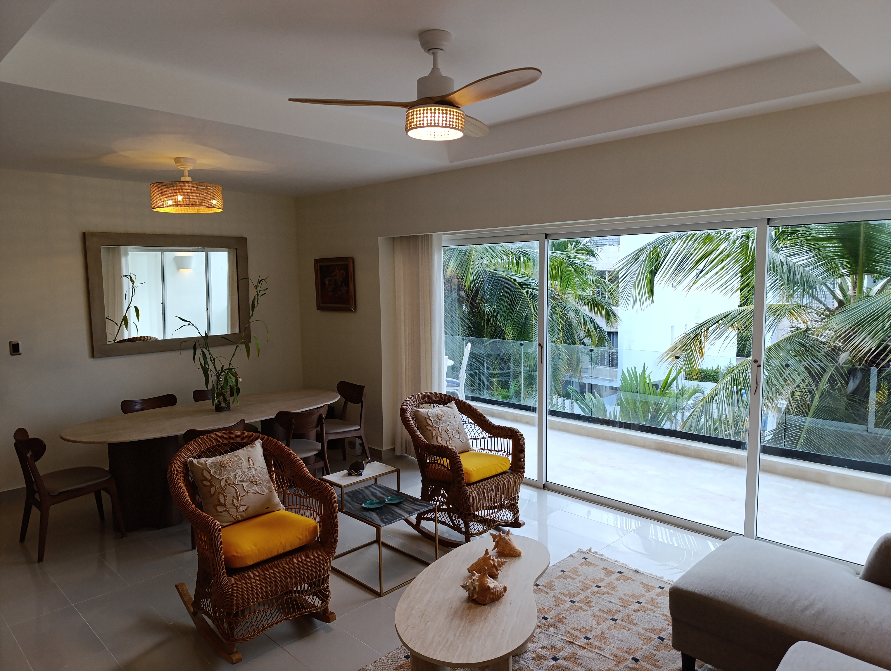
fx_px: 593
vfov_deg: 59.0
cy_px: 336
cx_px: 446
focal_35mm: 23
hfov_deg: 73.8
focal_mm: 6.14
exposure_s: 1/100
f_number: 1.6
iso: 160
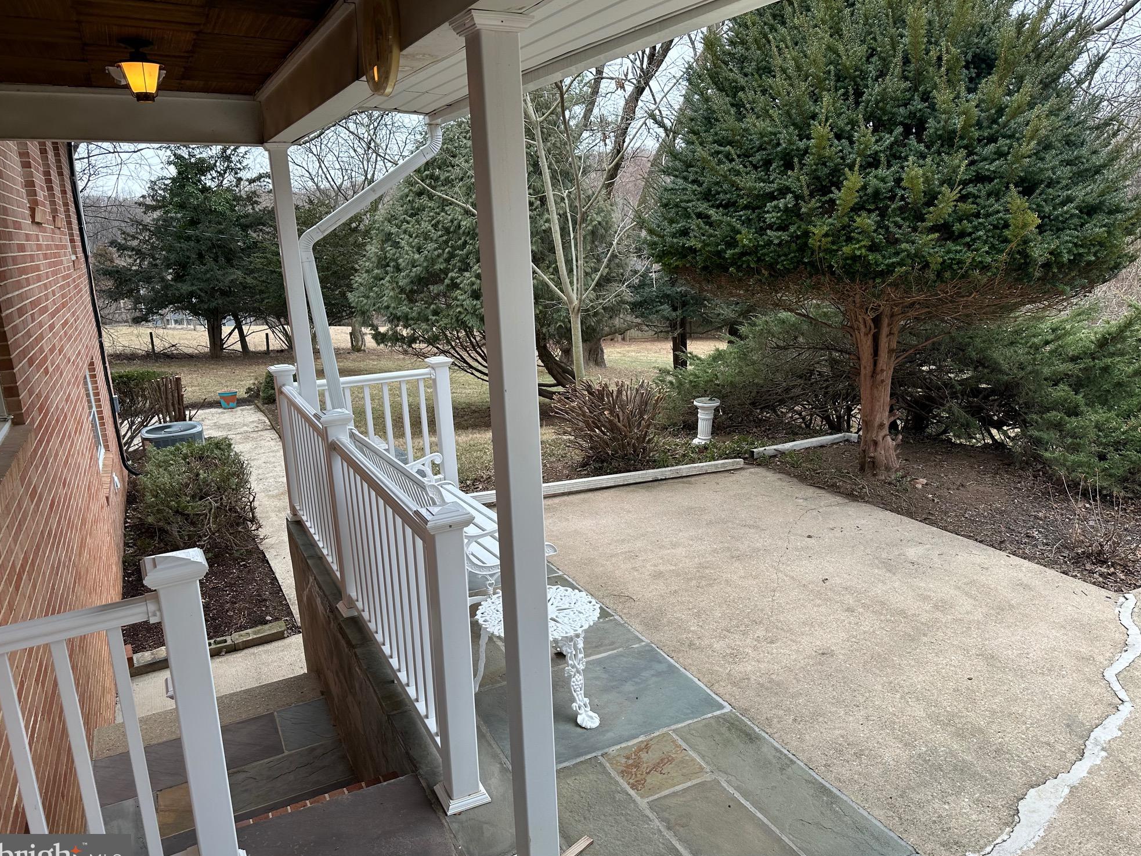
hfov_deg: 69.4
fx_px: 824
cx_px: 580
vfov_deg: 54.9
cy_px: 436
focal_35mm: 25
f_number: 1.78
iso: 80
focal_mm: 6.86
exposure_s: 1/458
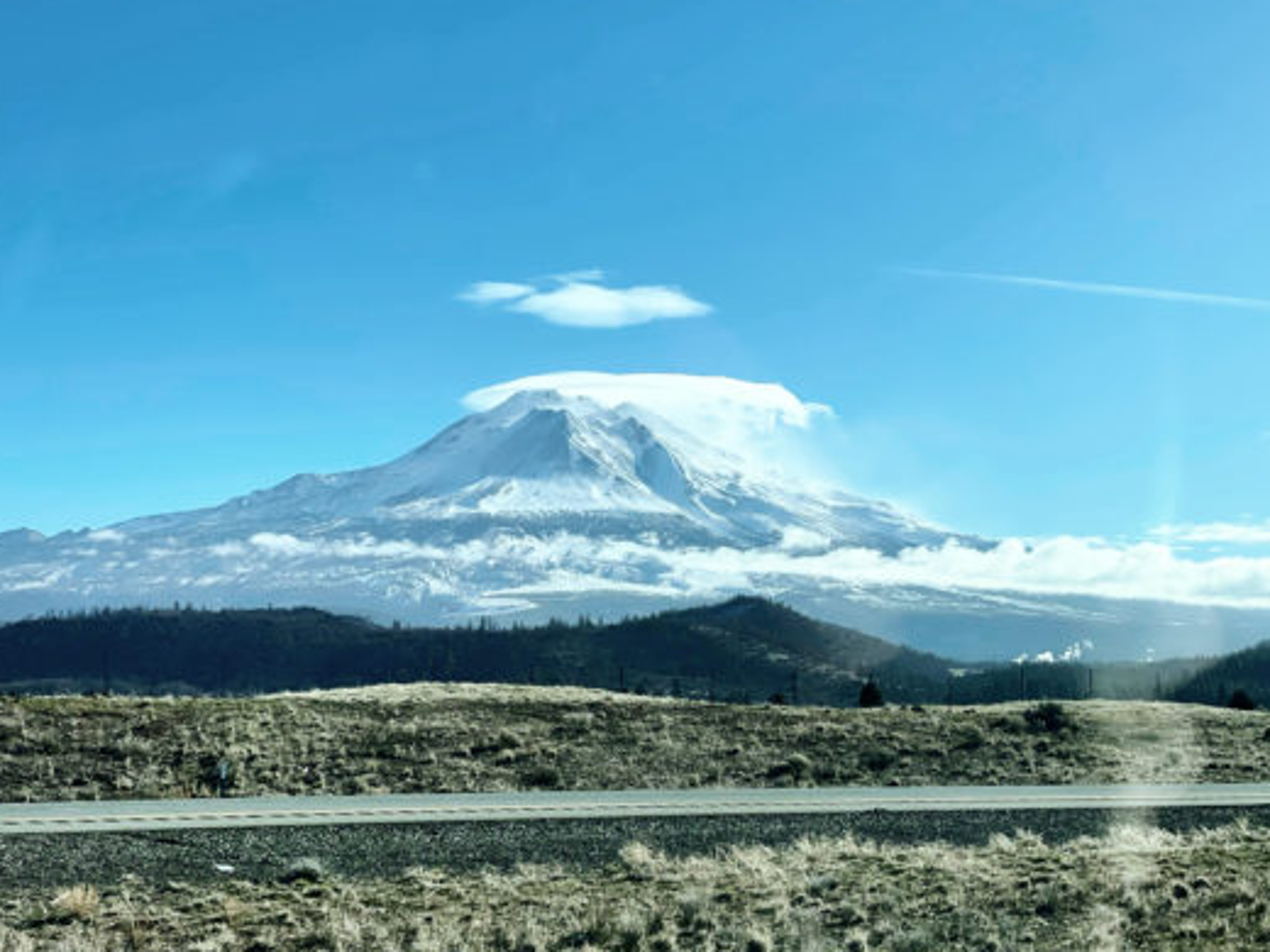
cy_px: 437
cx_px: 637
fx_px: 2201
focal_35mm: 60
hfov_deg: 32.2
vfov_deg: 24.4
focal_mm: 6
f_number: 2
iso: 25
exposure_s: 1/2398
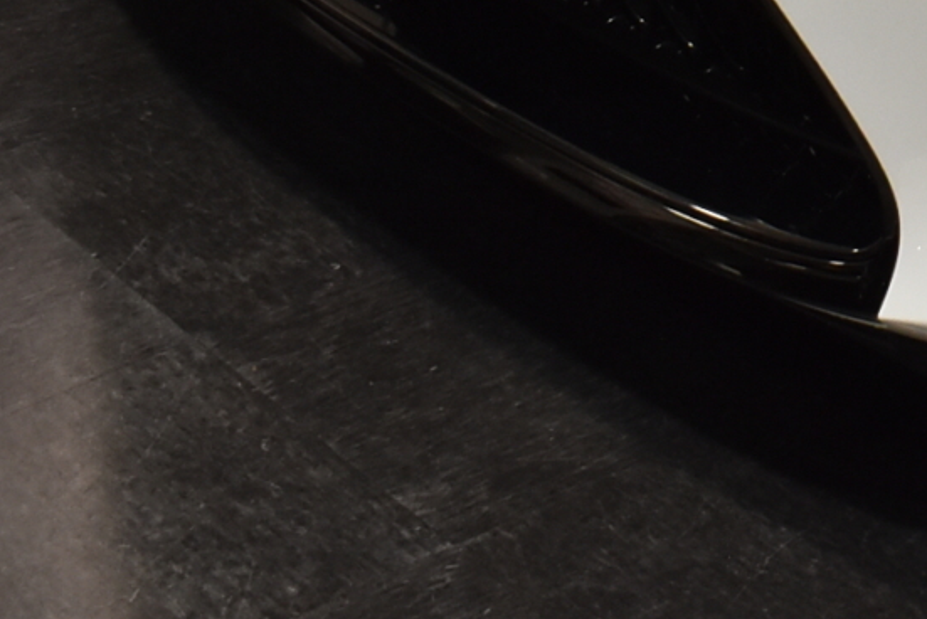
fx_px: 4130
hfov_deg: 11.2
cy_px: -761
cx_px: 2036
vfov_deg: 8.0
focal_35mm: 160
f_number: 8
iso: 900
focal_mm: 23
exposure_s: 1/40
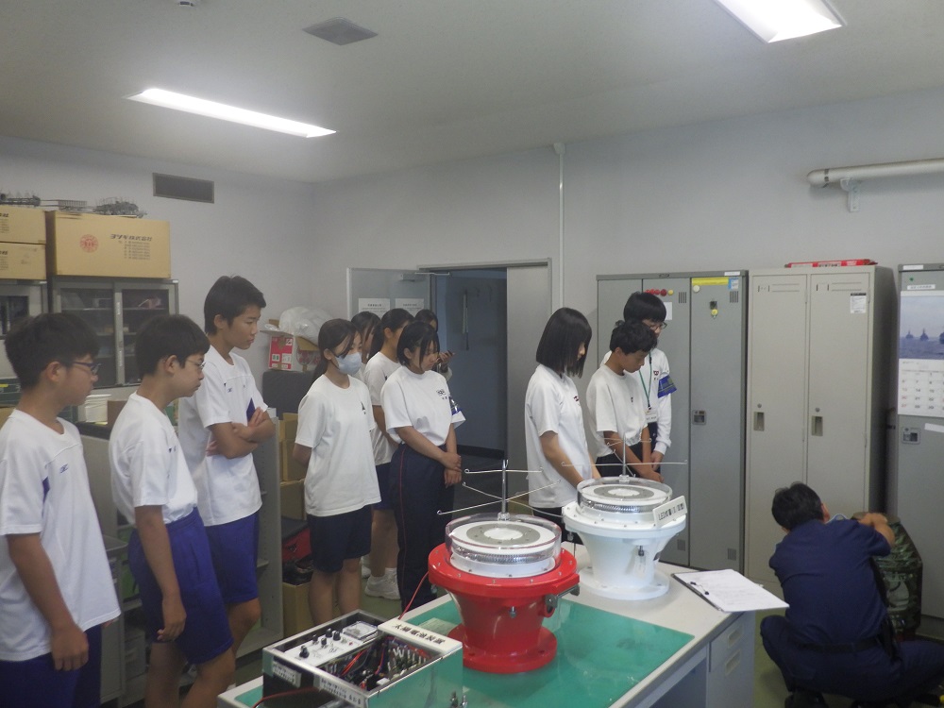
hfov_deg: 63.4
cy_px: 354
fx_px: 764
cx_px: 472
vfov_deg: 49.7
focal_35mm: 28
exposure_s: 1/40
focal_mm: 5
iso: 250
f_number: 3.5
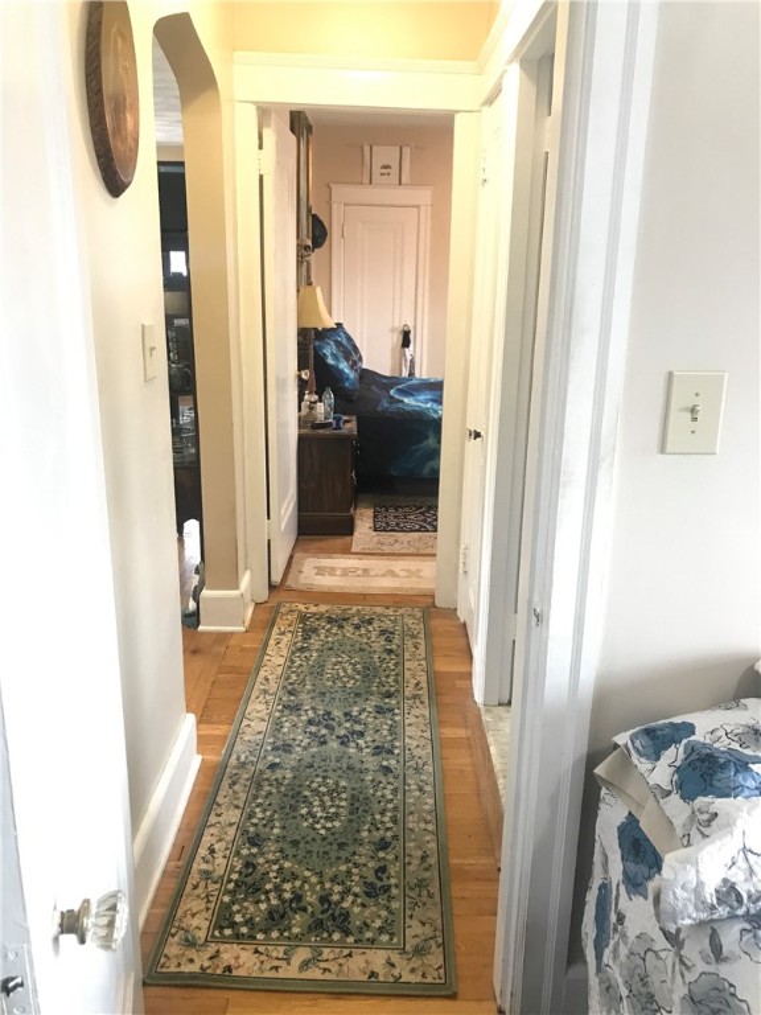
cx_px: 380
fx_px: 821
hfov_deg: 49.7
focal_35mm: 28
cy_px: 508
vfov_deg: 63.4
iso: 50
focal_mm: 3.99
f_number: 1.8
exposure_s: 1/15
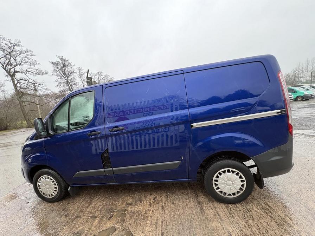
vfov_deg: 85.7
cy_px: 118
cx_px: 158
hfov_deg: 102.1
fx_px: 127
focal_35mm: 14
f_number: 2.2
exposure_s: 1/60
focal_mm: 2.22
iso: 400
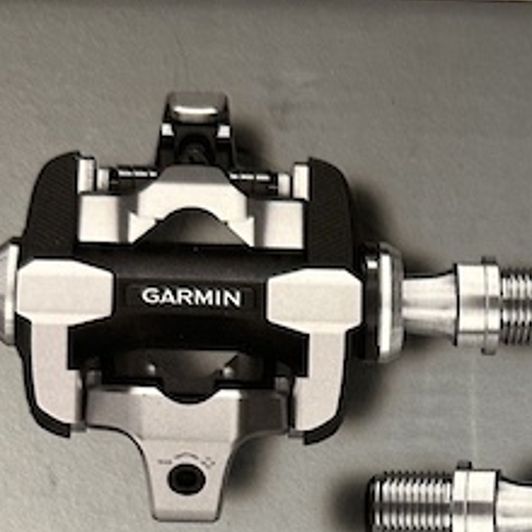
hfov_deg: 22.0
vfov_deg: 20.4
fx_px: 1339
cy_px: 701
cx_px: 474
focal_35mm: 77
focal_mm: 6.86
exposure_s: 1/60
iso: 200
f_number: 1.78
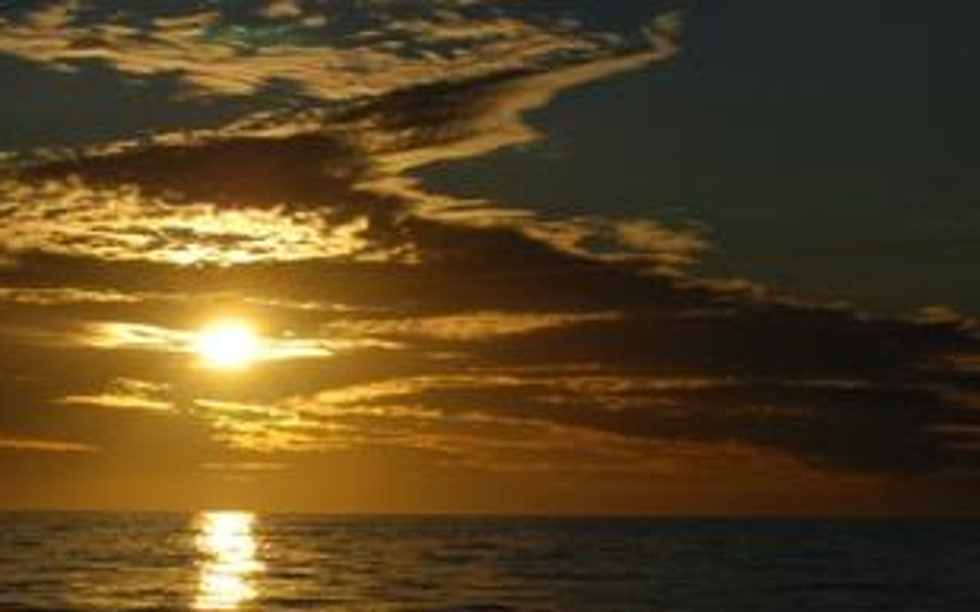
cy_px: 526
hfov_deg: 15.6
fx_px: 3552
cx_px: 219
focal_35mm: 133
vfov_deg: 9.8
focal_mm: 42
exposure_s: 1/500
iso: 400
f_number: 18
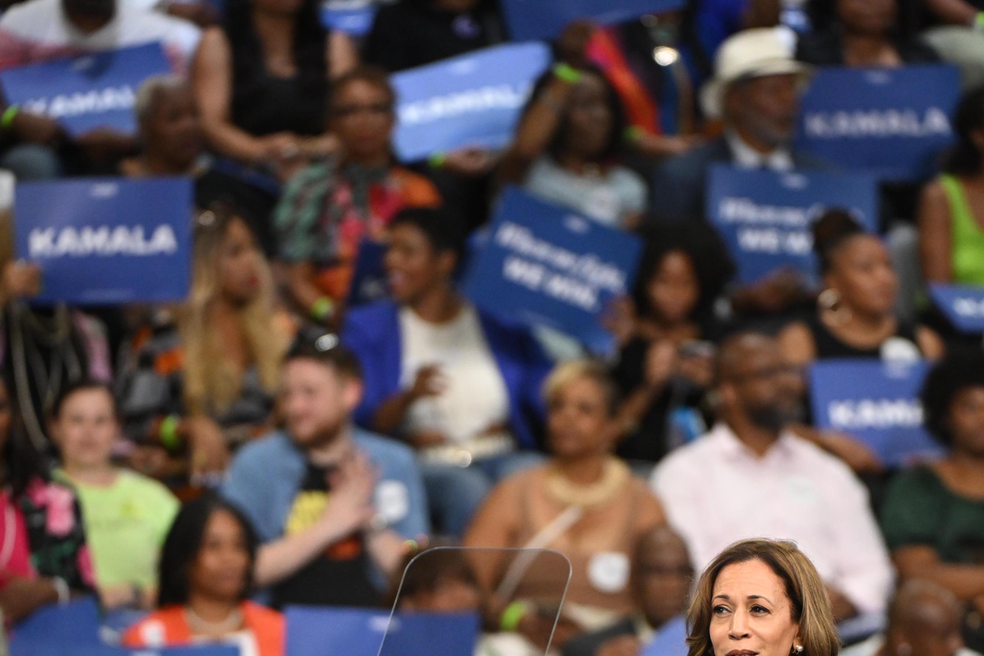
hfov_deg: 4.6
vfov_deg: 3.1
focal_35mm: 445
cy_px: 486
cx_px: 606
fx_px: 12162
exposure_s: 1/500
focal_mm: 290
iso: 4000
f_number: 4
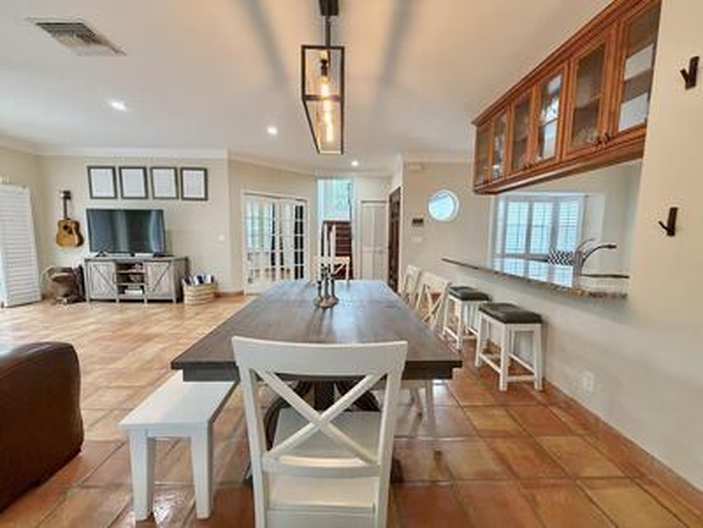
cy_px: 264
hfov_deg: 102.1
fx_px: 284
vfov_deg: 85.7
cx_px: 352
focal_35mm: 14
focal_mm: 2.22
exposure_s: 1/60
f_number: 2.2
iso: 320
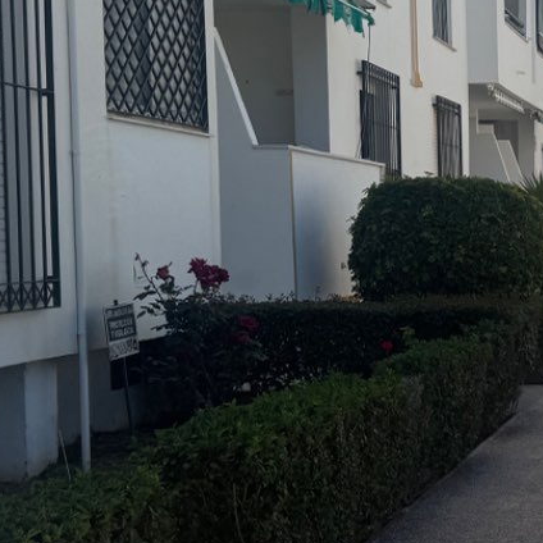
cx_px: 660
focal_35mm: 75
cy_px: 327
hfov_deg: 21.4
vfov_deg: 23.0
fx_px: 1331
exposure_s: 1/6410
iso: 80
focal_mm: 6.76
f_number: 1.78
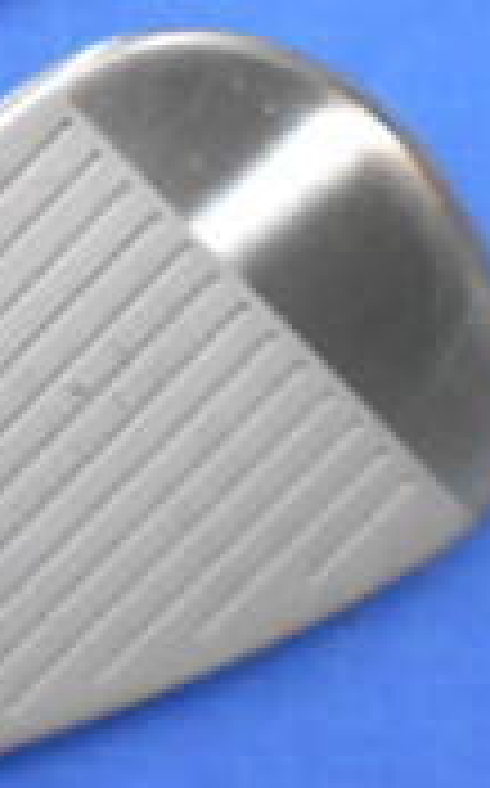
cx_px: -679
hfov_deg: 11.0
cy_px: 288
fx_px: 2163
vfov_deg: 20.6
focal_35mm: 101
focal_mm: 4.6
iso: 220
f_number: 3.2
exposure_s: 1/30
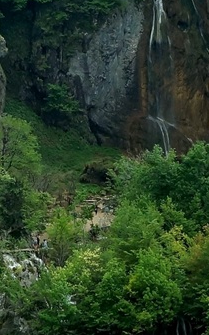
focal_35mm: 178
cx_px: 77
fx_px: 1624
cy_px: 200
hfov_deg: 7.4
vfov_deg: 11.8
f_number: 7.1
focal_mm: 26
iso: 400
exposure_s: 1/200
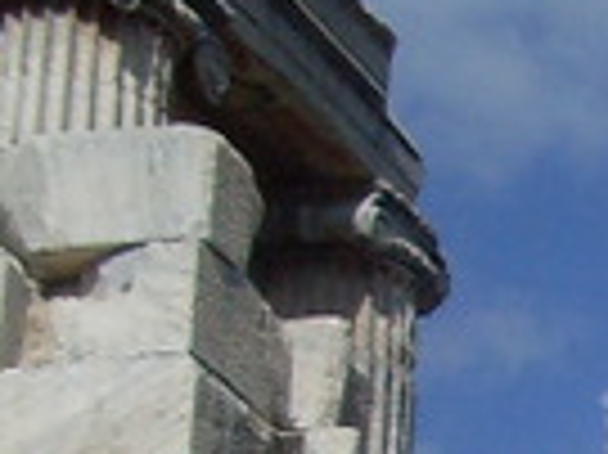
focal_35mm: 254
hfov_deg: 6.9
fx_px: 4457
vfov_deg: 5.4
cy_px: 1459
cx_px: 1955
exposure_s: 1/500
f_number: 8.4
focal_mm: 6.3
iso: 80
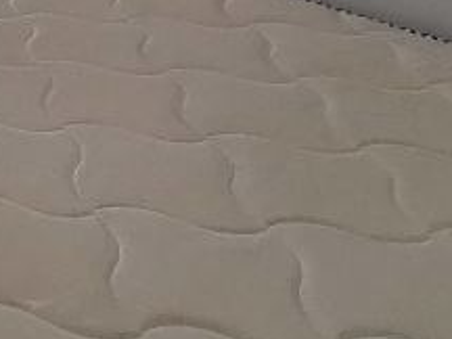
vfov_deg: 20.9
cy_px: -115
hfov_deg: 22.8
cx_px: -282
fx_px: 823
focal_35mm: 63
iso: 64
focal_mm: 1.78
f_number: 2.4
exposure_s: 1/100
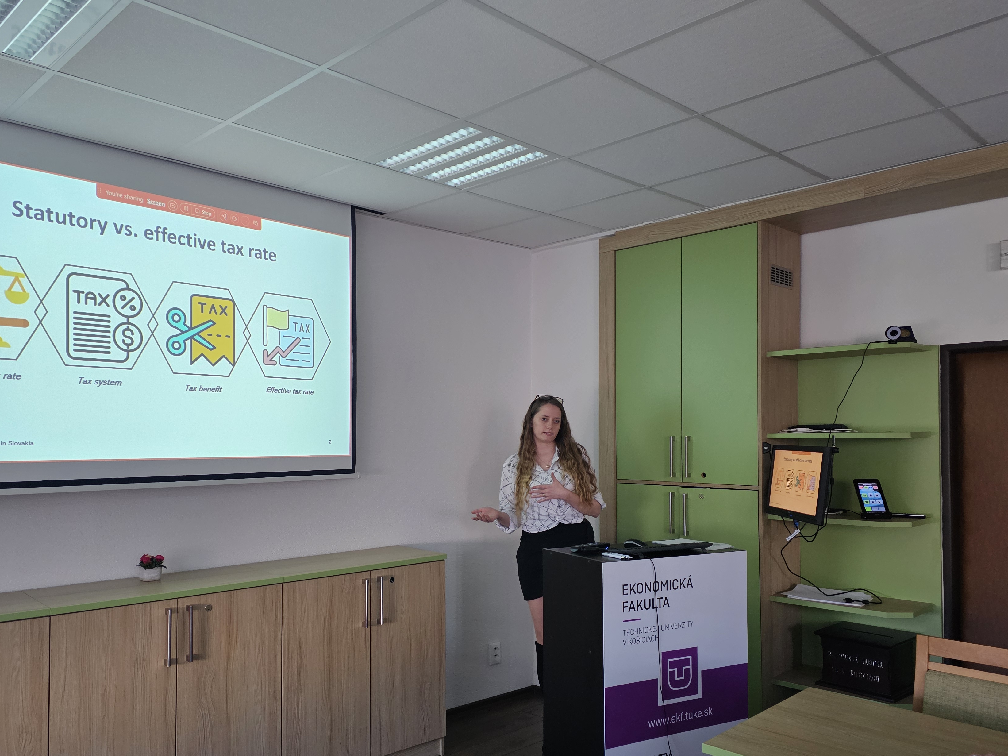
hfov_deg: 63.3
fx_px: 815
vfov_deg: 49.6
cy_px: 430
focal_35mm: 28
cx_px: 449
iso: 320
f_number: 1.7
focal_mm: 6.3
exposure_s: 1/120
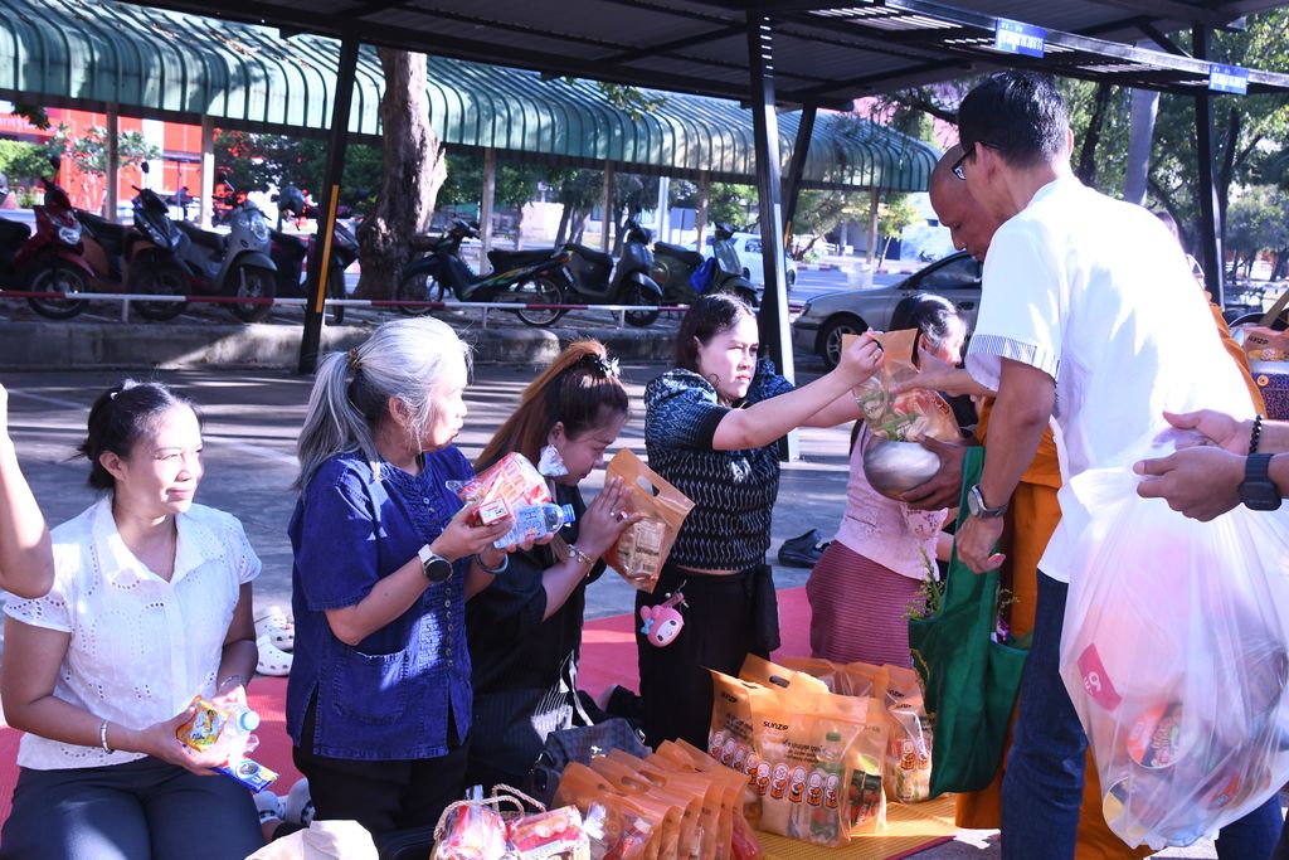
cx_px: 644
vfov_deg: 29.9
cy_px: 430
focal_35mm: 45
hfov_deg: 43.6
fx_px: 1611
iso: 1250
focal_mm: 30
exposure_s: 1/400
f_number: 10
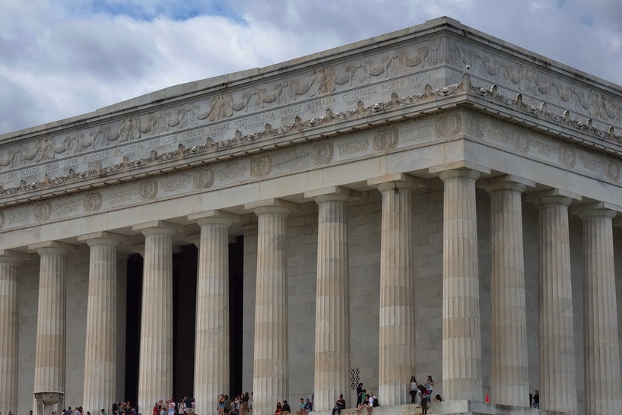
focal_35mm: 97
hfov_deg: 21.0
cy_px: 307
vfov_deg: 14.1
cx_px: 300
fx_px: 1676
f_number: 9
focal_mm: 62
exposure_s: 1/320
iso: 100
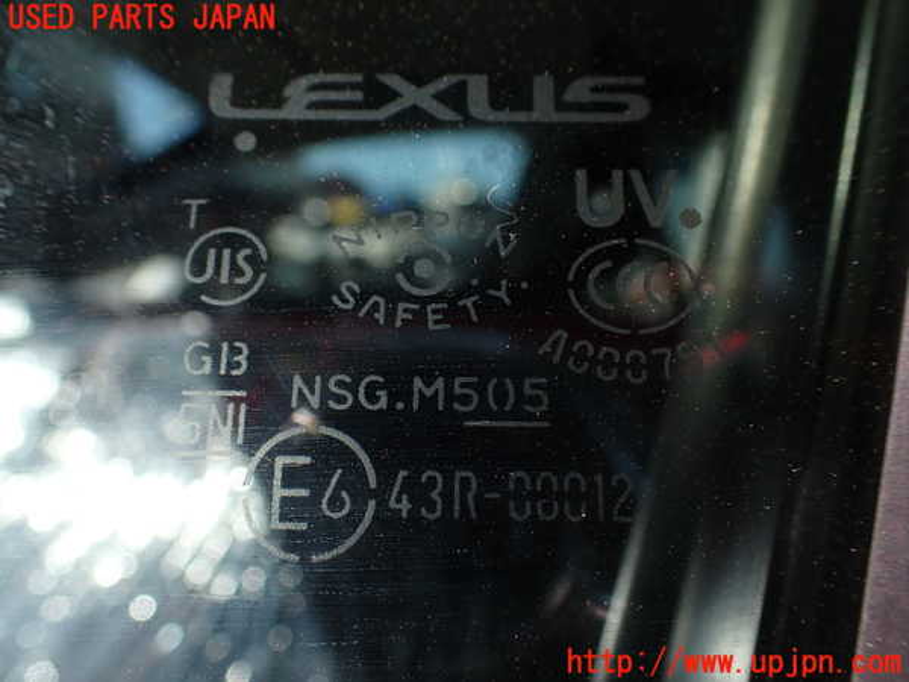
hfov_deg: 60.0
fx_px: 788
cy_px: 341
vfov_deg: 46.8
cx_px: 454
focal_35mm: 30
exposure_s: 1/160
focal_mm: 5.4
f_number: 9
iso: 100
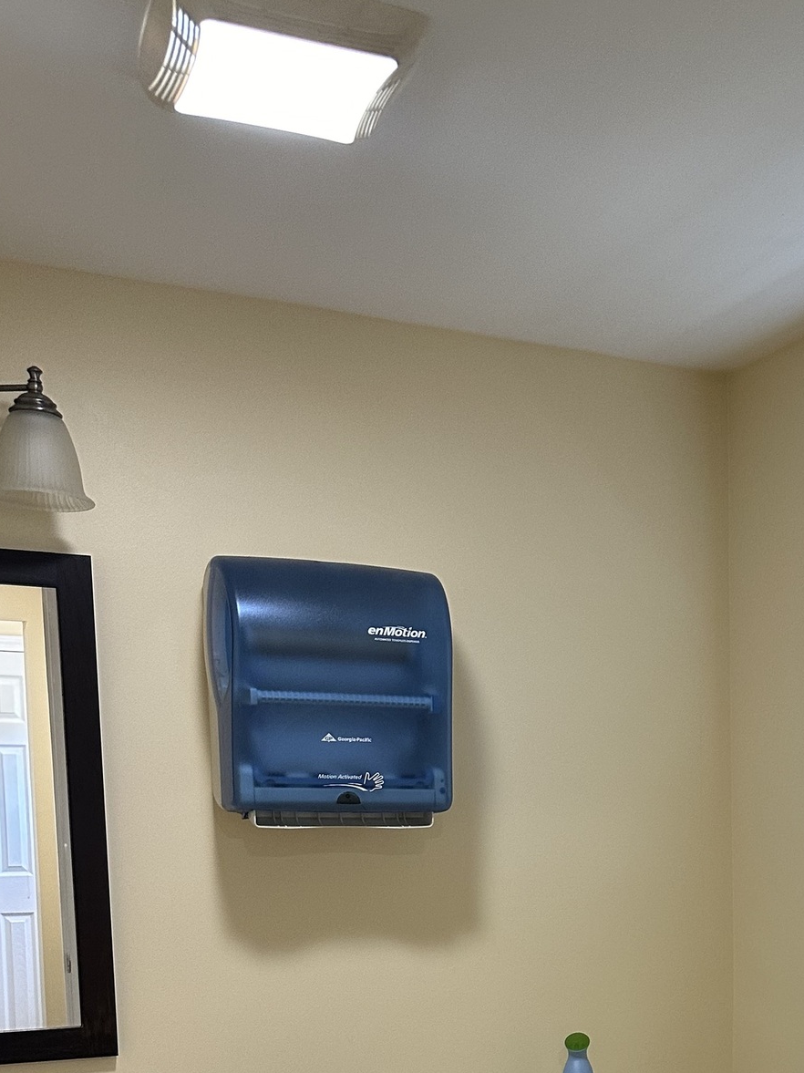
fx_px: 1456
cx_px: 748
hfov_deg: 29.4
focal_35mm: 47
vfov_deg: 37.1
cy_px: 1017
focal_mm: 6.86
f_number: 1.78
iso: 250
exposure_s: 1/94
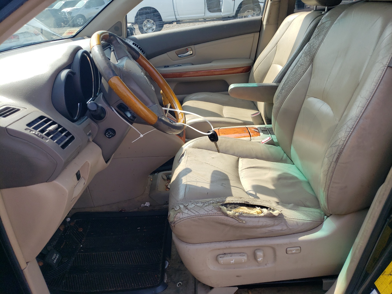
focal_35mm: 26
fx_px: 294
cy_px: 147
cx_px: 196
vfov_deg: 53.1
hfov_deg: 67.3
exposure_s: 1/1000
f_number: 1.5
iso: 50
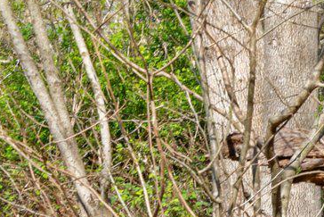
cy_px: 411
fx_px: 1774
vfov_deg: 6.8
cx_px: 612
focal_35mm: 197
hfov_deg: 9.8
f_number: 14
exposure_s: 1/80
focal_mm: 35
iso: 250
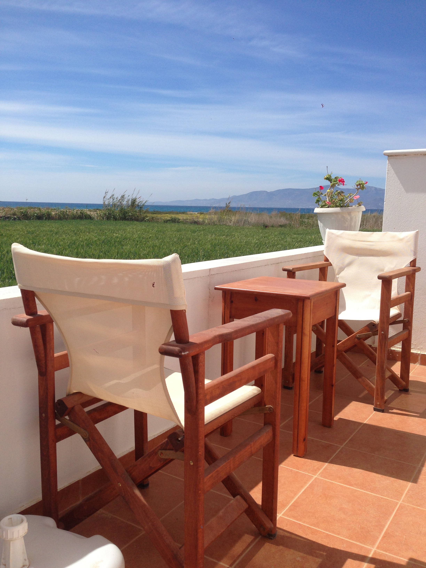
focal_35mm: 33
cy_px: 284
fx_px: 541
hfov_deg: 42.9
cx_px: 213
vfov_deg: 55.4
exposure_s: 1/2169
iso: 50
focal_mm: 4.13
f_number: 2.4
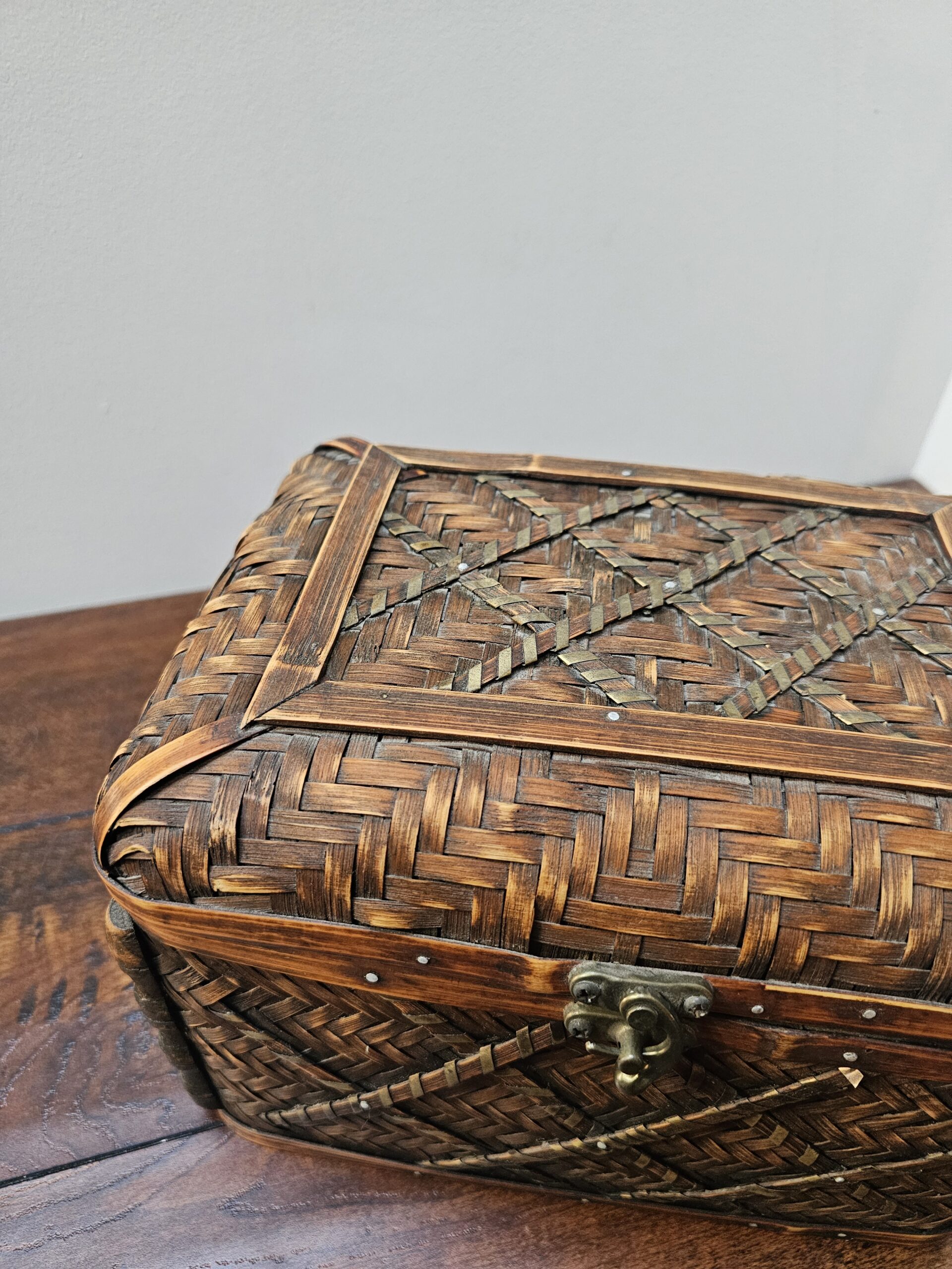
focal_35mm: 23
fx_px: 843
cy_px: 634
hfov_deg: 58.9
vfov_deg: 73.9
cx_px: 476
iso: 800
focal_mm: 6.3
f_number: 1.7
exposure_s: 1/120
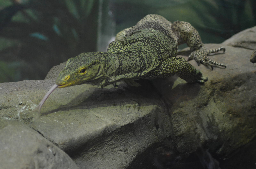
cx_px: 128
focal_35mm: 105
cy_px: 84
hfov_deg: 19.5
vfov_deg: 13.0
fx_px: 745
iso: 3200
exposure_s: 1/125
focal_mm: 70
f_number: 4
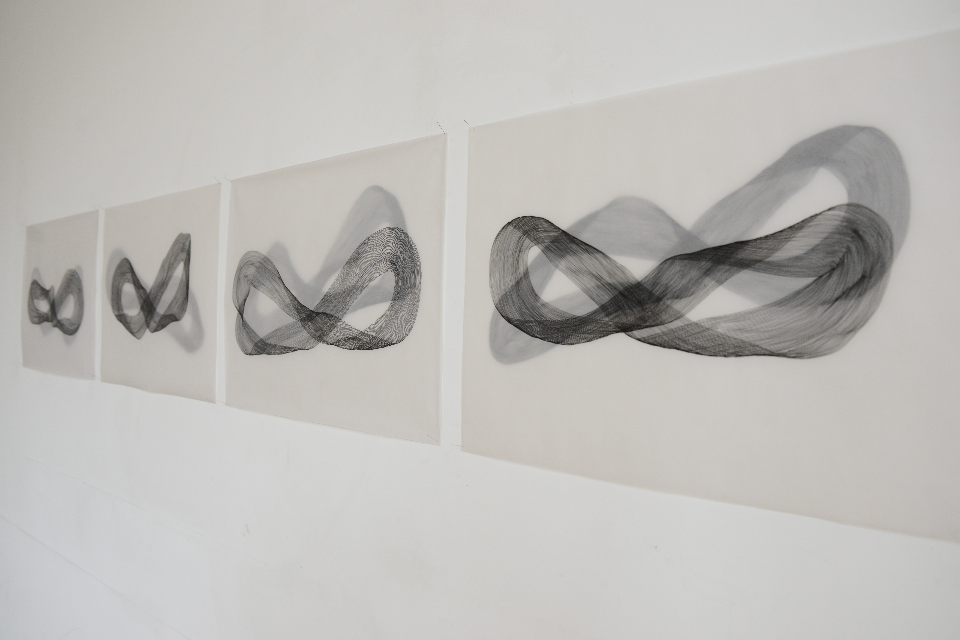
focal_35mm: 32
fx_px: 854
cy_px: 320
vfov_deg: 41.1
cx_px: 480
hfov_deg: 58.7
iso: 800
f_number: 4.5
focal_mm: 32
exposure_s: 1/30
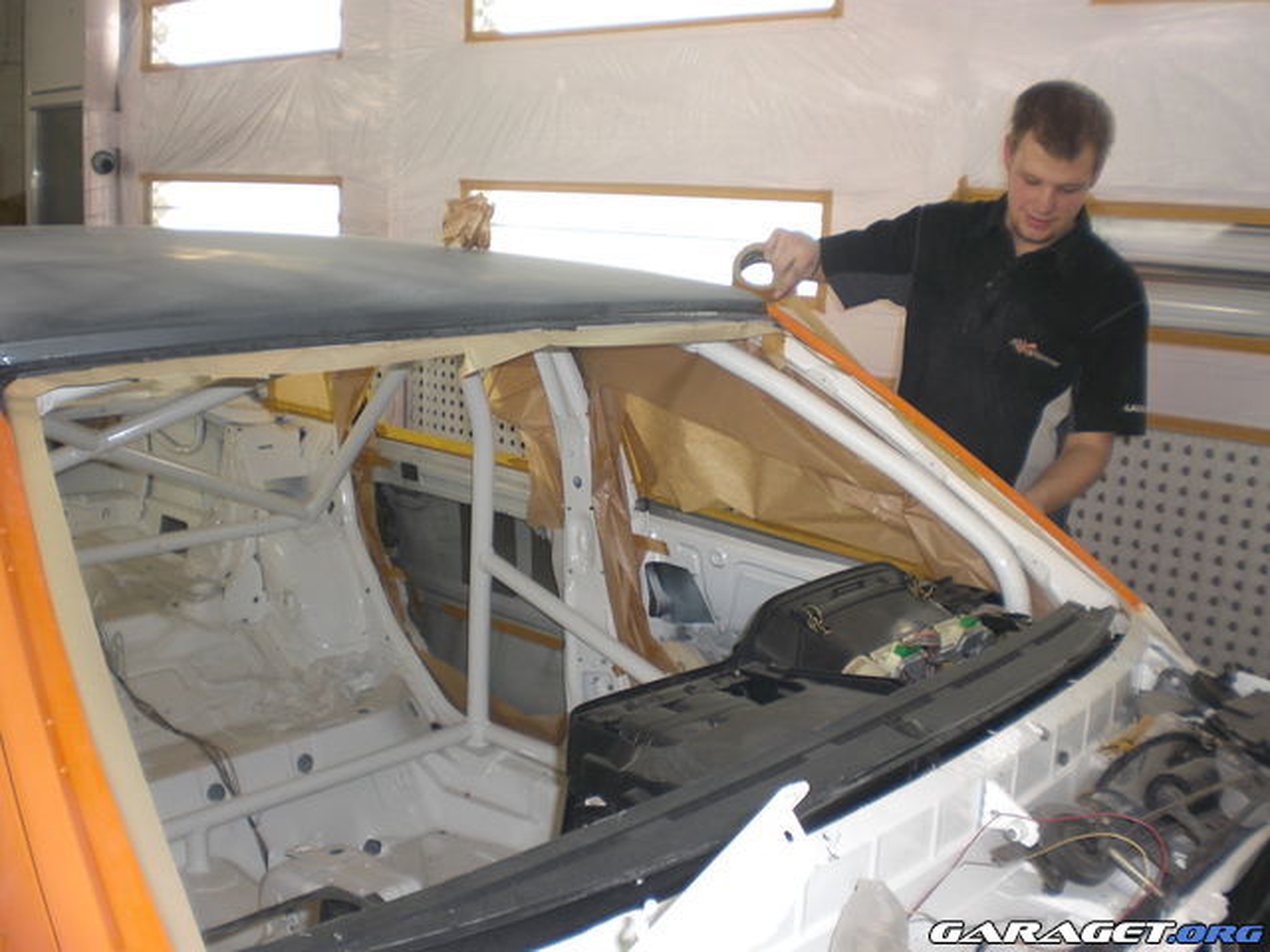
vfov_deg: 39.7
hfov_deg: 51.4
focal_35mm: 36
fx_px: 1321
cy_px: 476
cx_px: 635
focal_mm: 6.3
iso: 100
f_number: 3.1
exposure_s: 1/100
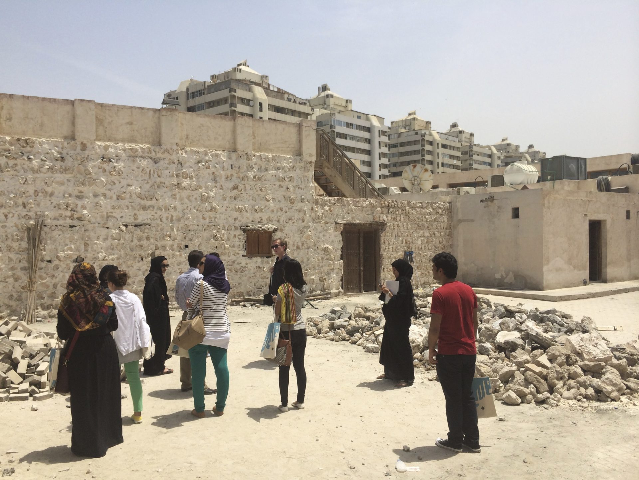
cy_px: 240
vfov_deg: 46.8
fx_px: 554
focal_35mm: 30
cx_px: 320
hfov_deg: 60.0
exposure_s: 1/3425
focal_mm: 4.12
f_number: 2.2
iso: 40
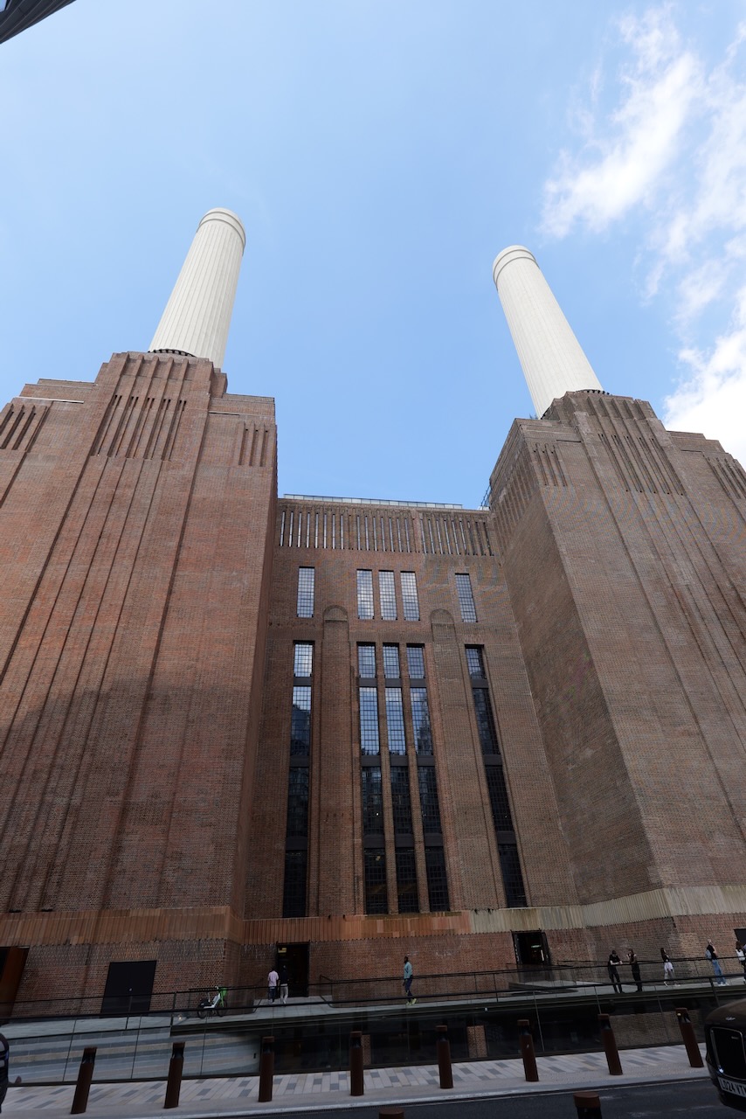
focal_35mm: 16
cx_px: 373
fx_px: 497
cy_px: 560
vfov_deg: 96.7
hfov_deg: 73.8
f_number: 5
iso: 100
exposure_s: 1/250
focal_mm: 11
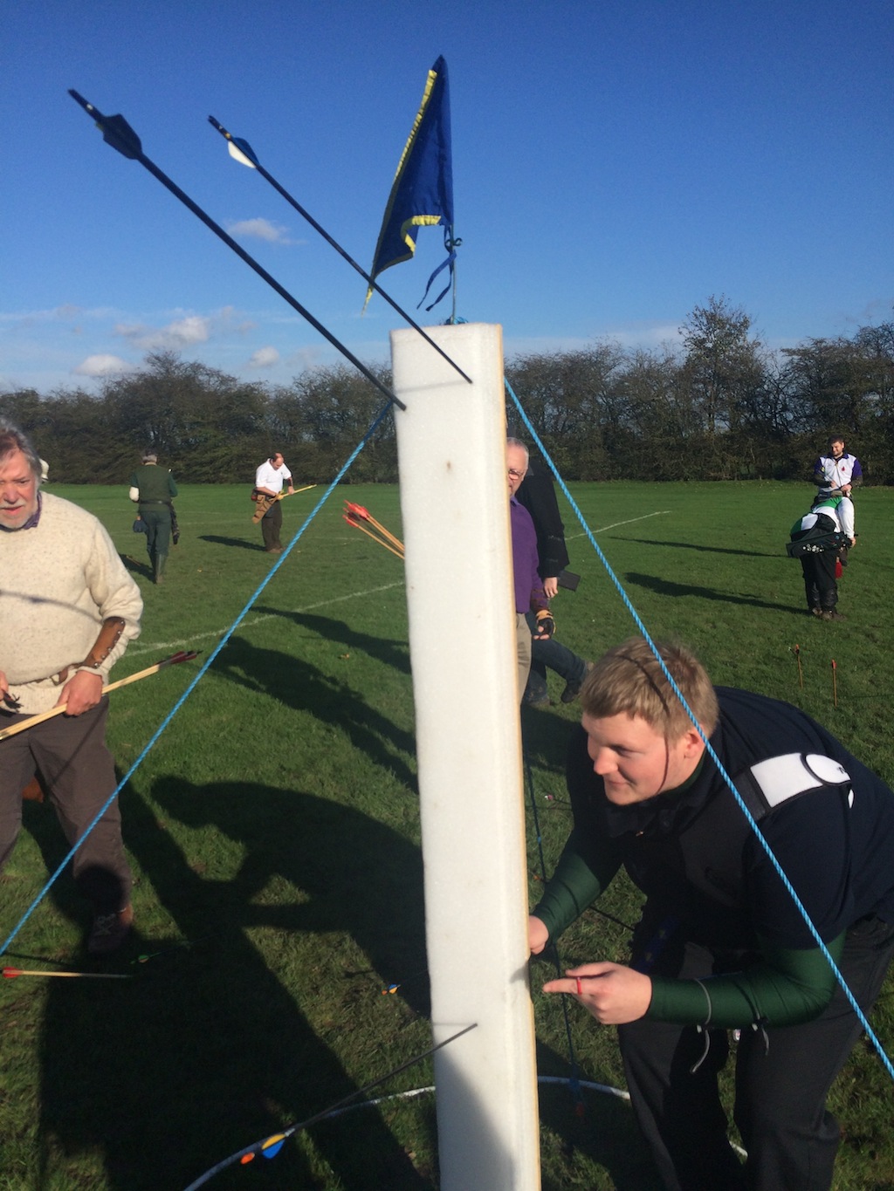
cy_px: 596
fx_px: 998
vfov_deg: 61.7
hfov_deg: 48.2
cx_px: 447
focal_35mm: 29
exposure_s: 1/3731
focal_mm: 4.15
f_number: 2.2
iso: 32
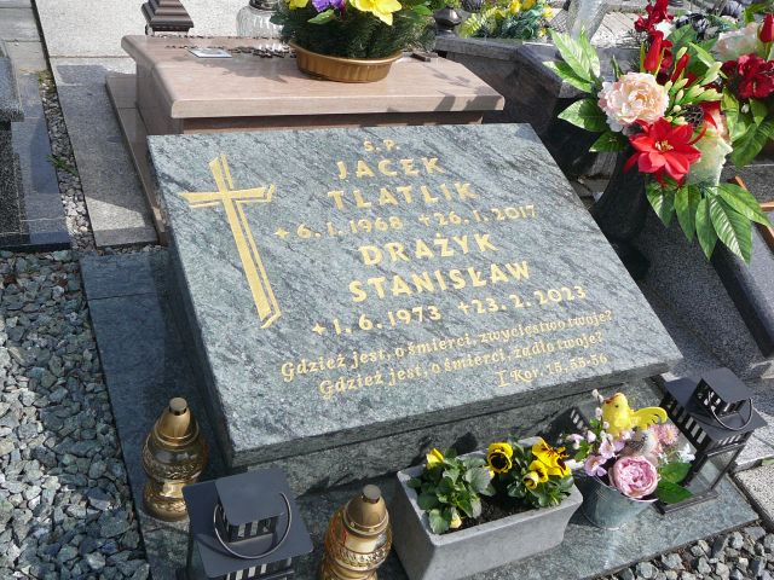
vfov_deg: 40.7
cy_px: 290
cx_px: 387
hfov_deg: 52.6
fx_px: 783
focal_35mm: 35
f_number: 2.8
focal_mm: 5.2
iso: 80
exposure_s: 1/1000
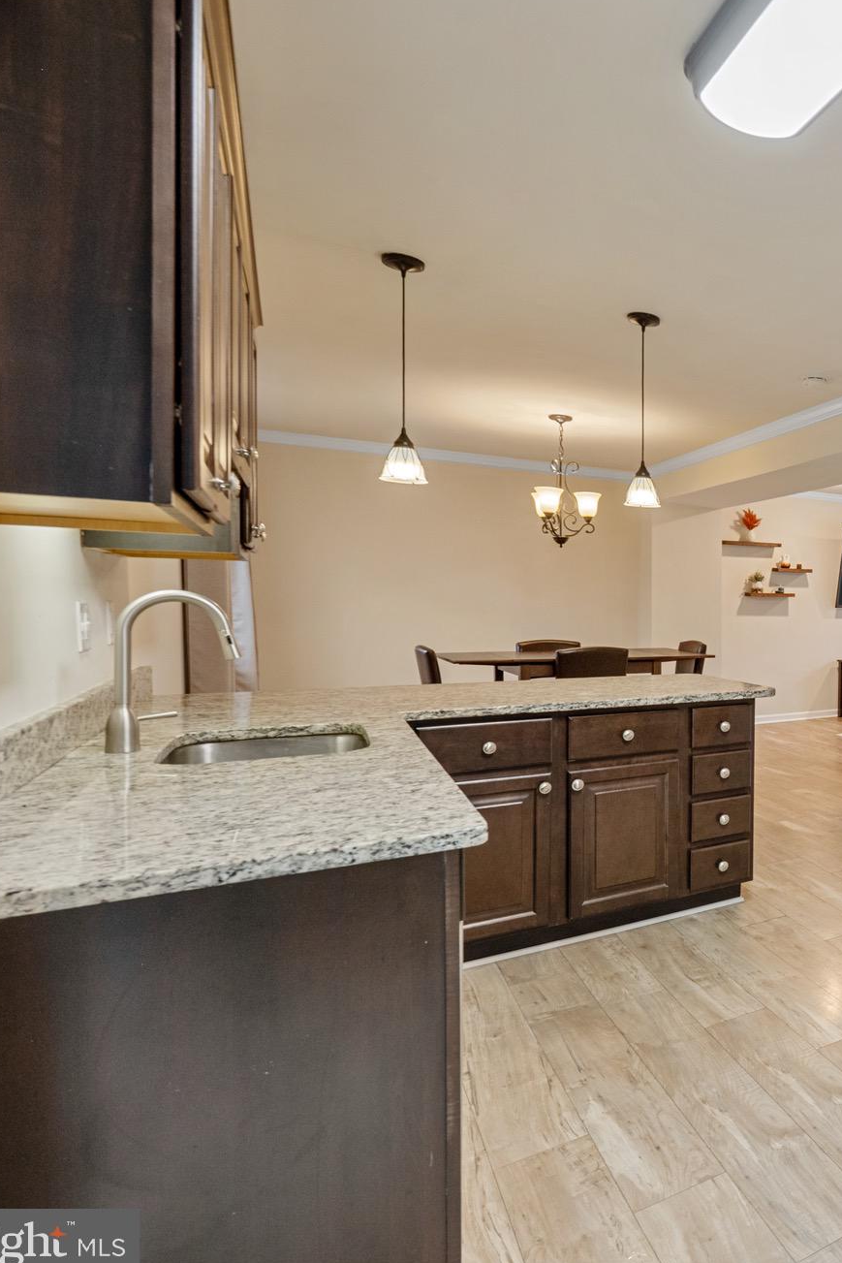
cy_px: 618
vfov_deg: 78.6
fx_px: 772
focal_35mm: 22
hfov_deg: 44.4
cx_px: 917
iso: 320
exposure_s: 1/5
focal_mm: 14
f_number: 8
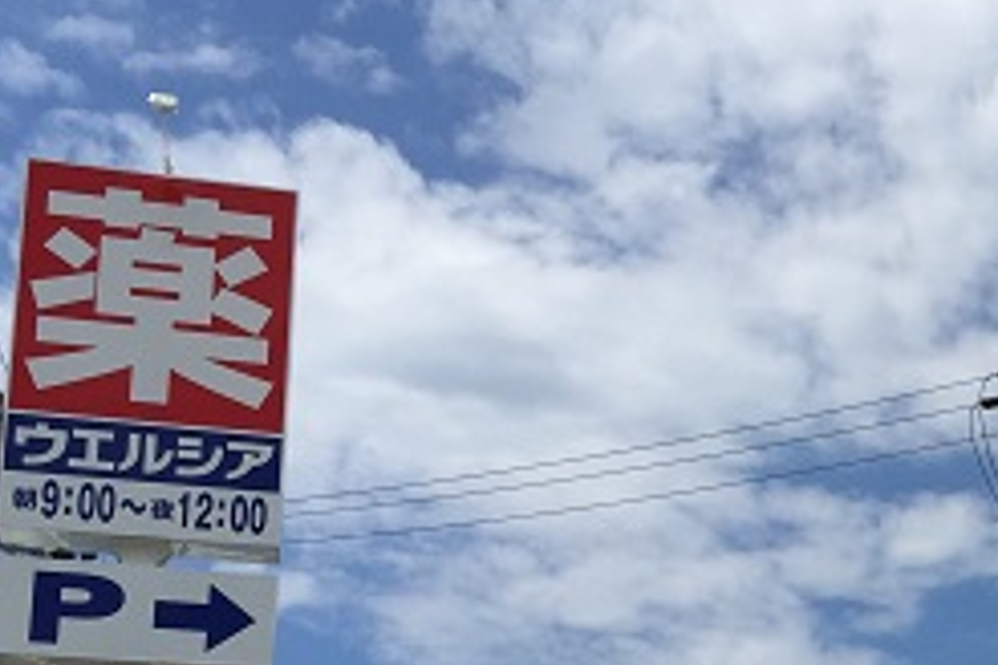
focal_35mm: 80
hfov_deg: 24.0
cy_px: 779
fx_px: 2218
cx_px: 1053
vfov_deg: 16.4
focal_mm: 4.15
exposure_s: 1/4405
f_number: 2.2
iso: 32
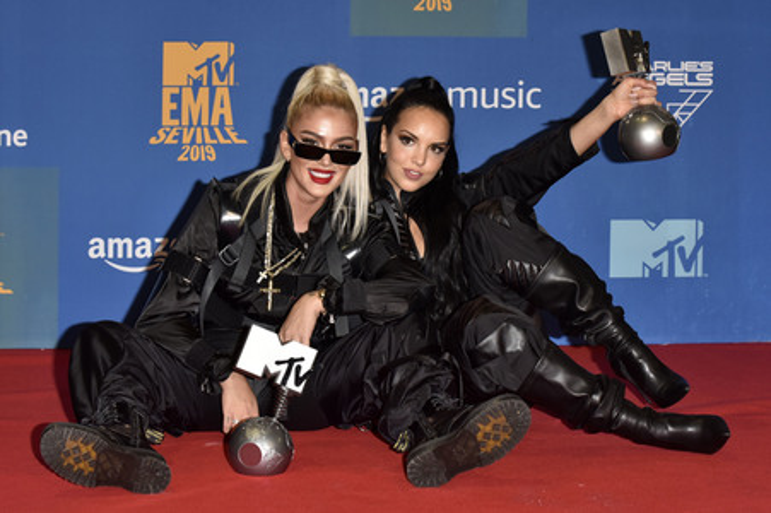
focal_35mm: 86
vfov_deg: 15.9
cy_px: 256
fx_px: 1840
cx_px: 386
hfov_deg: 23.7
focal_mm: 86
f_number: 6.3
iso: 1600
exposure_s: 1/250
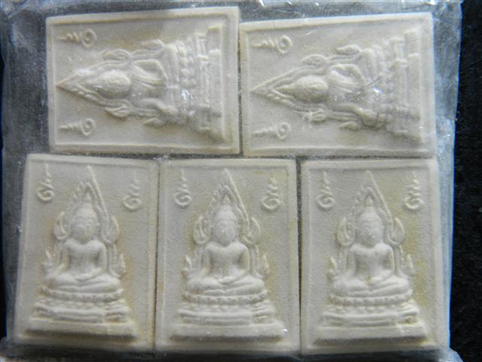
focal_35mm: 70
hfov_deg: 27.8
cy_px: 181
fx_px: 975
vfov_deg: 21.0
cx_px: 241
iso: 100
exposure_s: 1/15
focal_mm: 12.6
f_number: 4
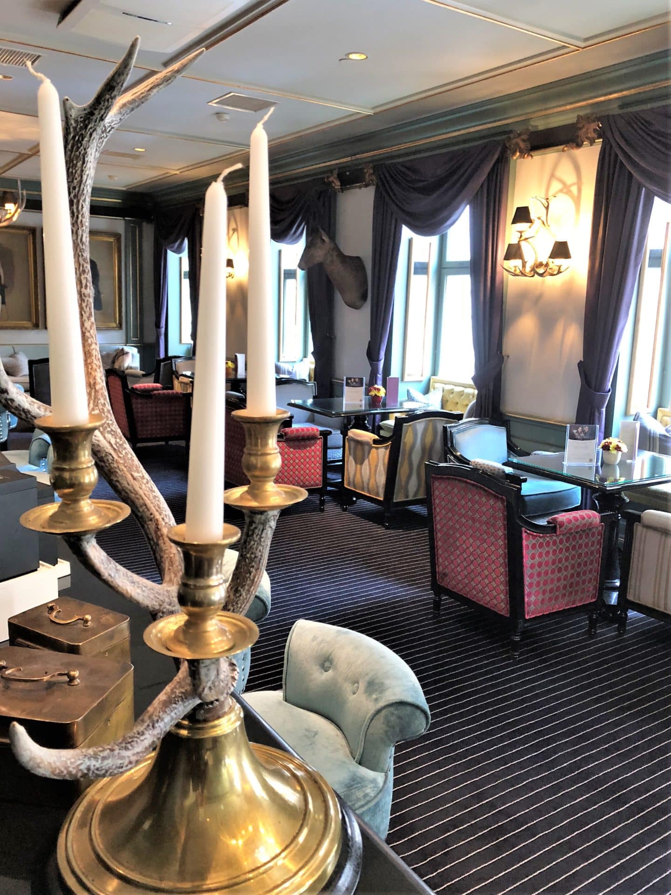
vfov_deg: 63.4
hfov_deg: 49.7
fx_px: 724
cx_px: 336
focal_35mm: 28
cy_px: 448
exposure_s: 1/14
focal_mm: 3.99
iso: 100
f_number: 1.8
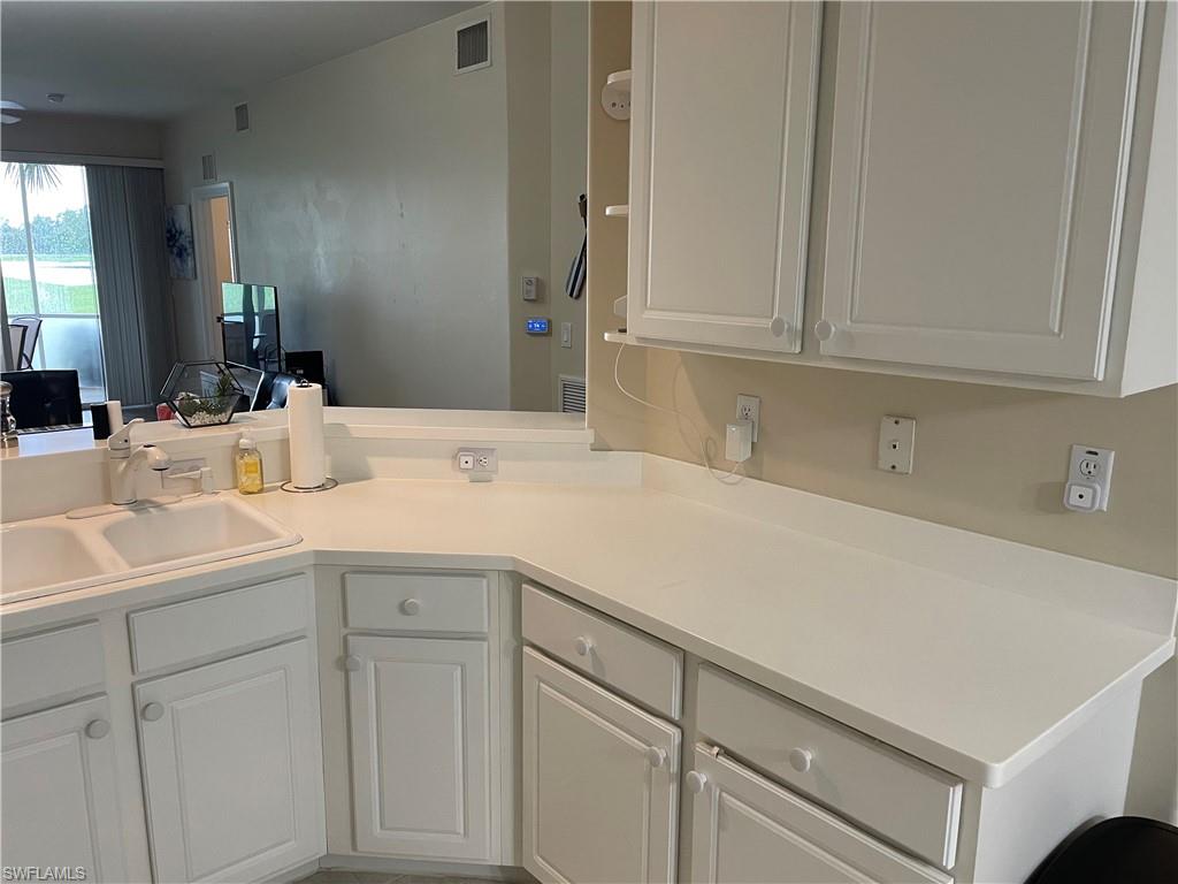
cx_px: 589
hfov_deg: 67.3
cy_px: 442
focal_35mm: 26
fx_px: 885
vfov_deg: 53.1
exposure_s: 1/60
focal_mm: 4.2
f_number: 1.6
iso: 160
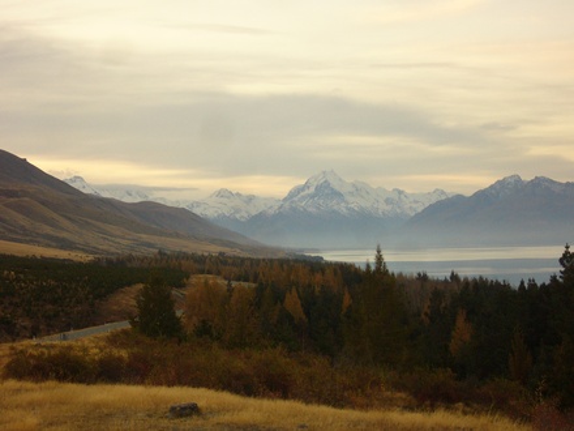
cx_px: 287
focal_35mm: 86
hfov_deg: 22.8
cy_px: 216
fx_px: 1426
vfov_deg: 17.2
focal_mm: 14.3
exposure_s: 1/25
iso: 100
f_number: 4.5
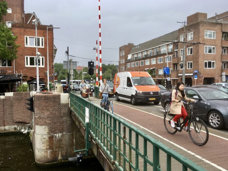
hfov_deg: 61.7
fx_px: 191
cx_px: 114
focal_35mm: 29
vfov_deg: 48.2
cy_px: 86
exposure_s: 1/810
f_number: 2.2
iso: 25
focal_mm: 4.15
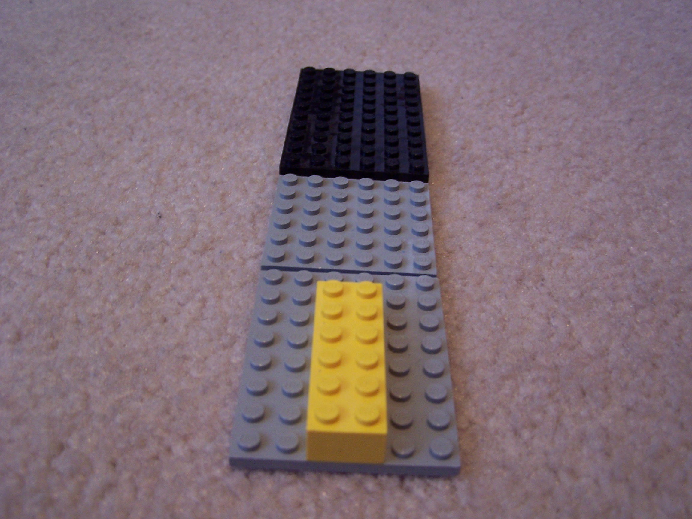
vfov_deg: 37.7
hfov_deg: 49.0
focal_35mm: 38
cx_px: 346
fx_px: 760
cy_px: 260
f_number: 2.8
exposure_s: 1/10
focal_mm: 6.3
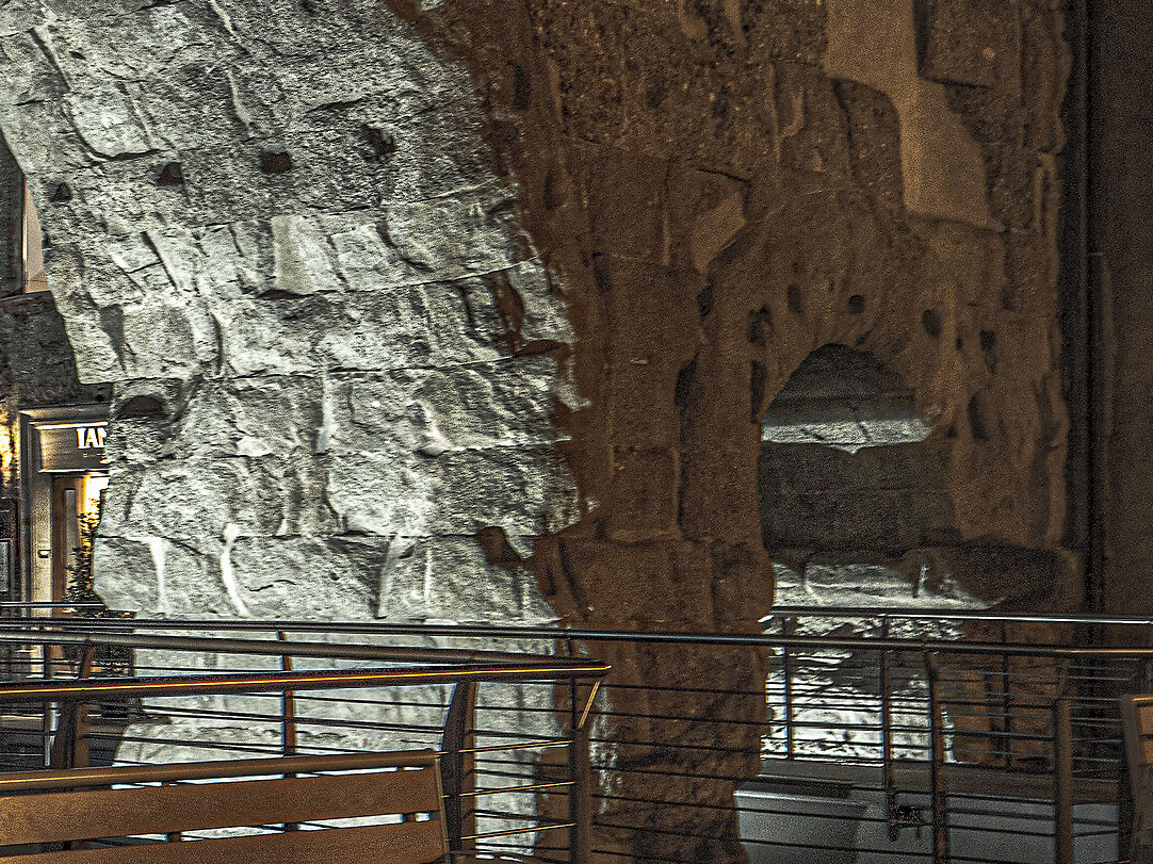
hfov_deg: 25.6
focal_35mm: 71
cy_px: 375
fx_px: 2364
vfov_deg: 20.7
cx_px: -74
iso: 800
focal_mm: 16
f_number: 3
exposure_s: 1/13
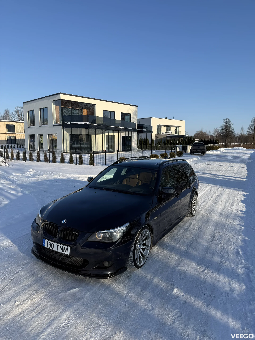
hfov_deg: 56.8
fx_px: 236
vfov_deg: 71.6
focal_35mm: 24
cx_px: 128
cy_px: 170
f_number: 1.78
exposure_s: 1/4167
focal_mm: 6.76
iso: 80
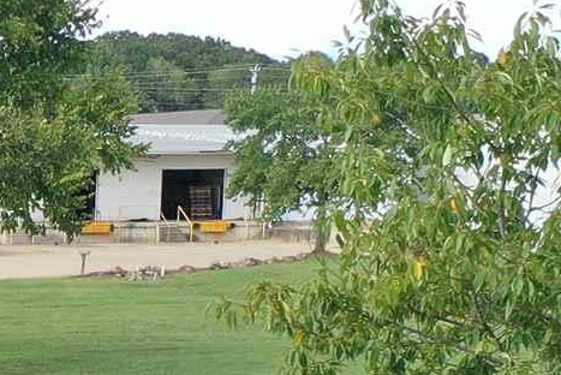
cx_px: -592
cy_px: 745
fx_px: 2869
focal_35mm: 184
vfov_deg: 7.2
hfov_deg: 10.2
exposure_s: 1/30
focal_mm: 10.26
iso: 100
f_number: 2.8
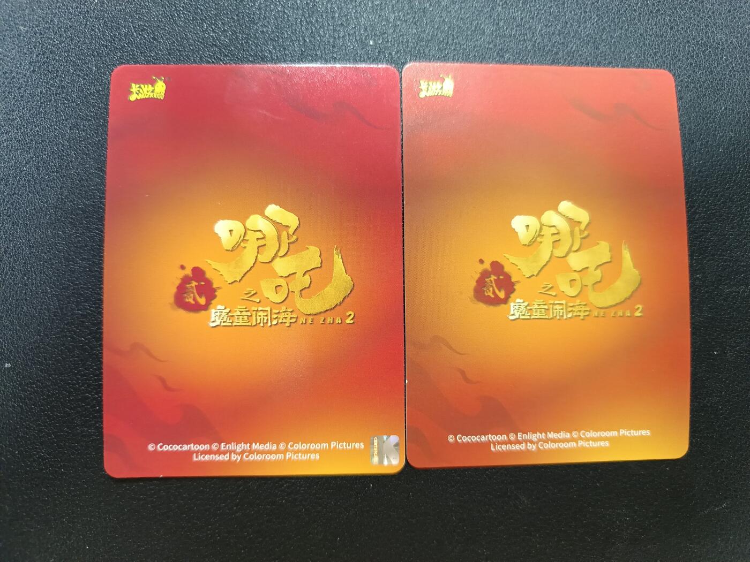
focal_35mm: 24
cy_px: 281
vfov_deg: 56.8
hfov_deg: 71.6
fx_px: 520
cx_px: 375
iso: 1542
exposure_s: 1/25
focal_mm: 5.31
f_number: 1.7
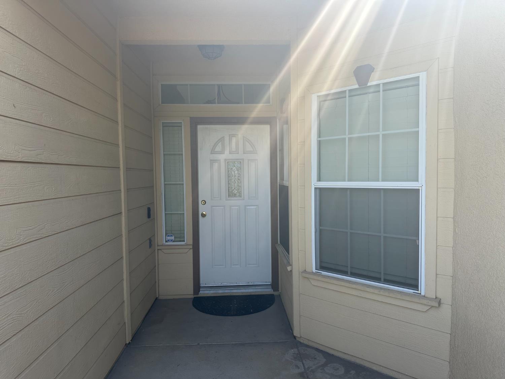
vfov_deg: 56.8
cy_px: 190
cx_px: 252
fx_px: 350
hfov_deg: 71.6
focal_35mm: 24
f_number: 1.78
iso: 80
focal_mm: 6.86
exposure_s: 1/714
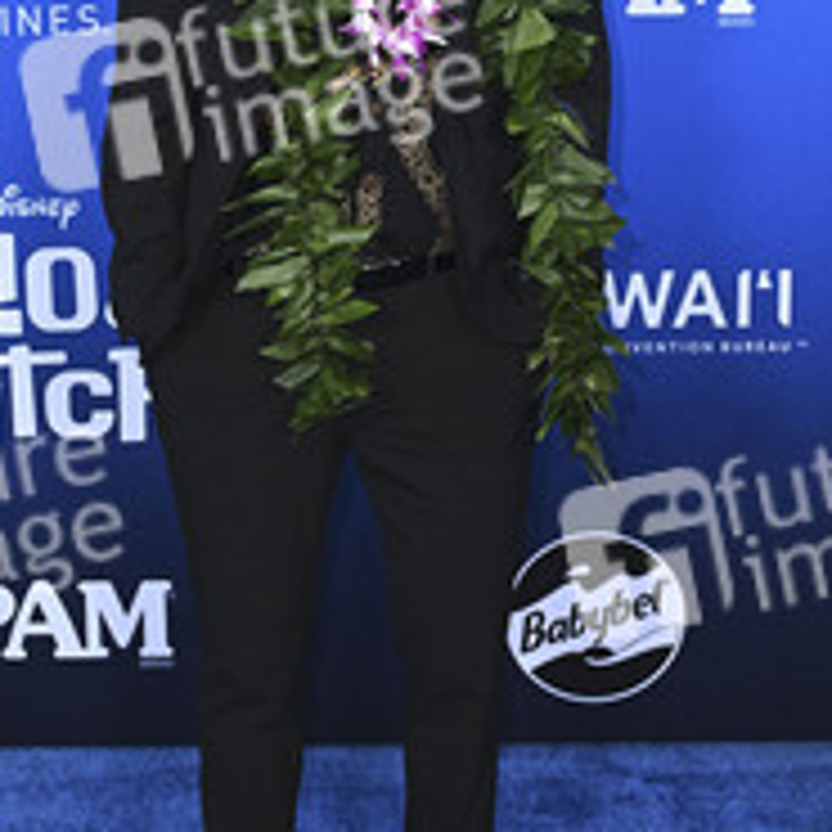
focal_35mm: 81
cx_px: 382
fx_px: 2203
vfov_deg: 21.3
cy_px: 310
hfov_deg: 21.4
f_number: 6.3
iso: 1600
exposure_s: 1/200
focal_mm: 44
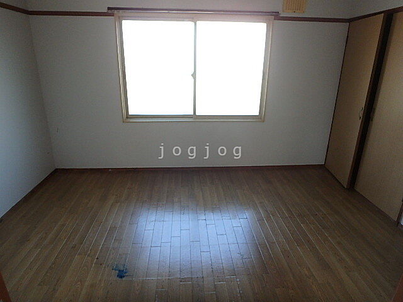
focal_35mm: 21
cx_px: 202
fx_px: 244
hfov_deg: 79.0
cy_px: 151
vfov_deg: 63.4
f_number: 3.5
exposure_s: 1/60
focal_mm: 3.7
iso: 200
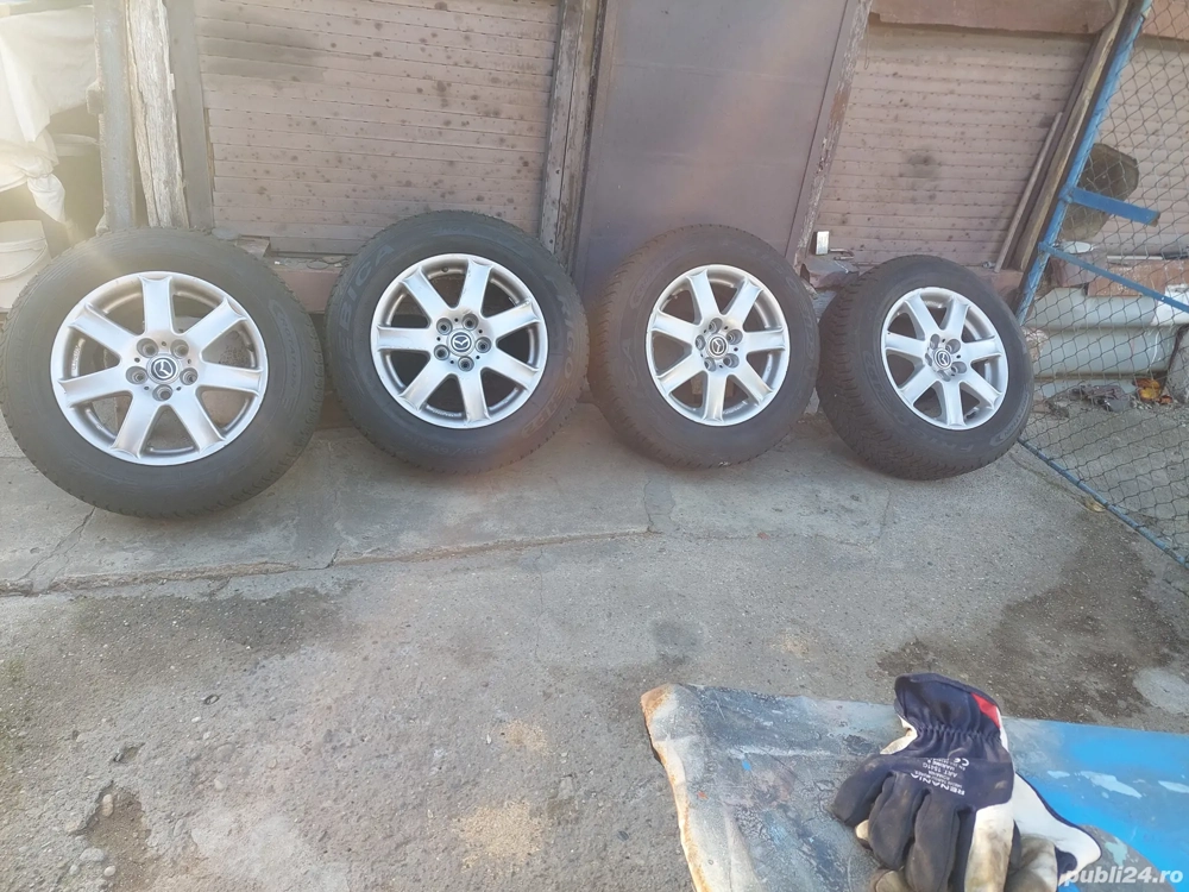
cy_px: 446
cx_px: 594
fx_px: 859
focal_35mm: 25
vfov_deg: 54.9
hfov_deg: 69.4
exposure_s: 1/100
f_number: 1.8
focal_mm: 5.23
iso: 50
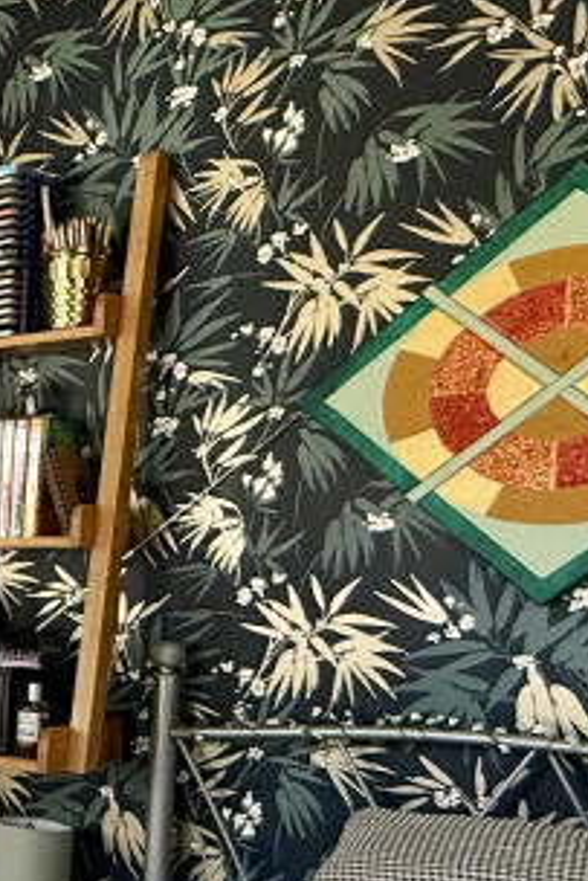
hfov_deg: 19.0
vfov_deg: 39.6
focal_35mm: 49
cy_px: 620
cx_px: -542
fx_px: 1199
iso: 200
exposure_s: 1/99
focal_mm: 2.22
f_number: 2.2
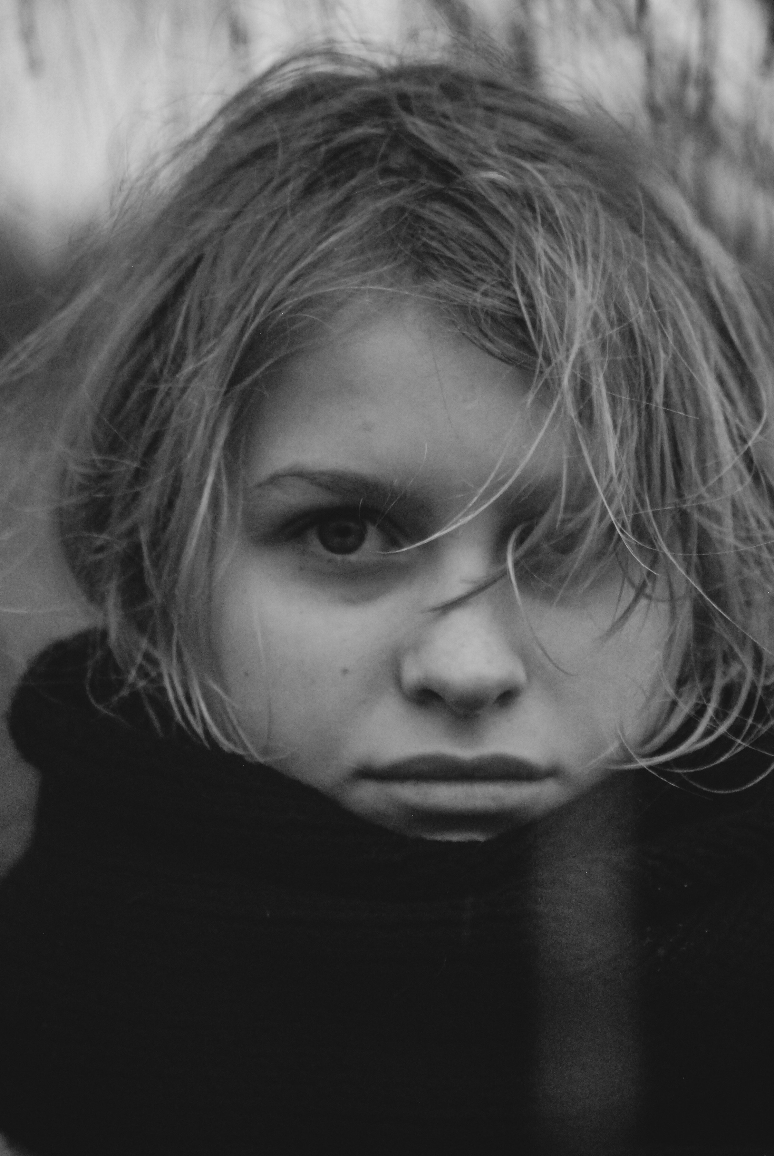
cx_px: 409
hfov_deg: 9.5
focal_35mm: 146
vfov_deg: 14.1
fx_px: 4681
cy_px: 560
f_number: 4.5
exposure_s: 1/500
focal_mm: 85
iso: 1250
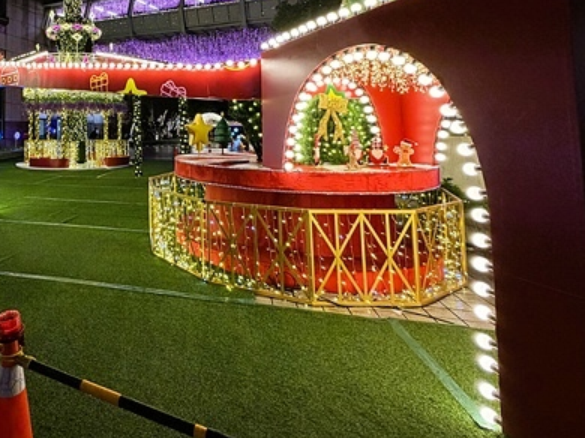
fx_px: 388
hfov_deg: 67.3
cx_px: 120
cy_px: 104
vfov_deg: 55.7
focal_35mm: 23
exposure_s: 1/60
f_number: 2.2
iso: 250
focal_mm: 2.22
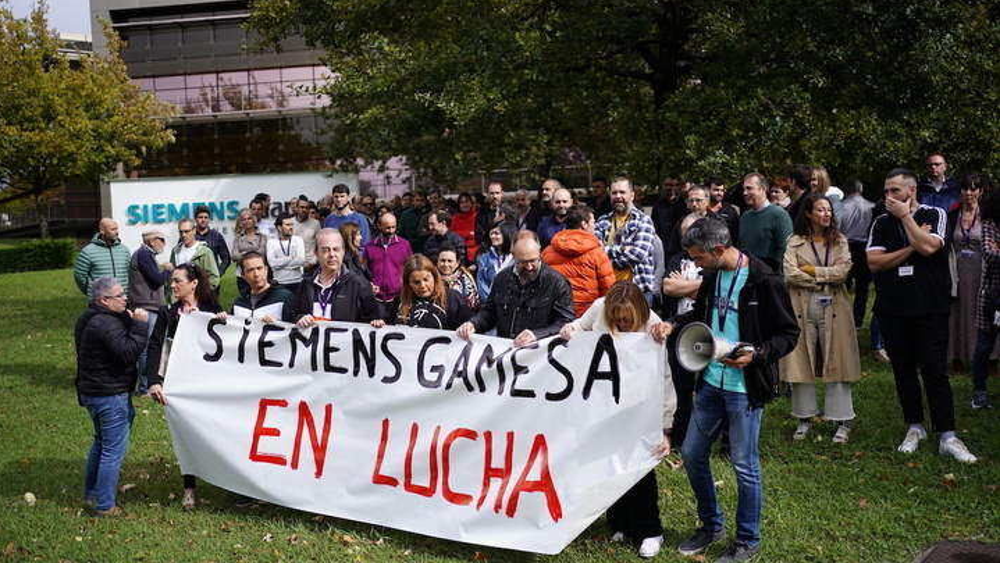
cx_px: 497
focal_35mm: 37
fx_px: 981
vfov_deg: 32.0
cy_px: 288
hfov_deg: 54.0
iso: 100
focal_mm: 35
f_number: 1.8
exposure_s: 1/2000
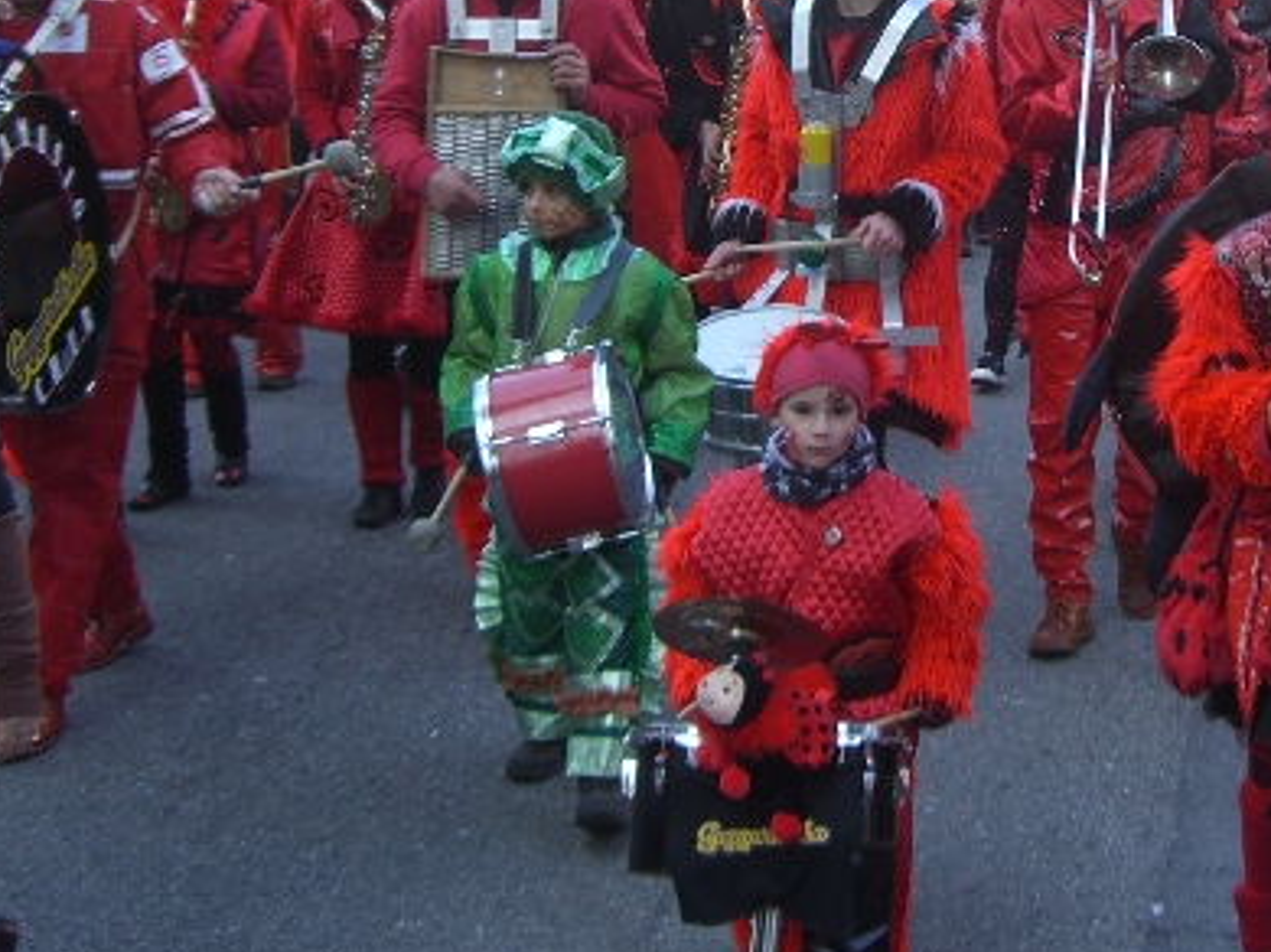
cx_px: 867
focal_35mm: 78
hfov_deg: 24.9
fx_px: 2862
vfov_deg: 18.7
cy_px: 176
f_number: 2.7
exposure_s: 1/250
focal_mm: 6.2
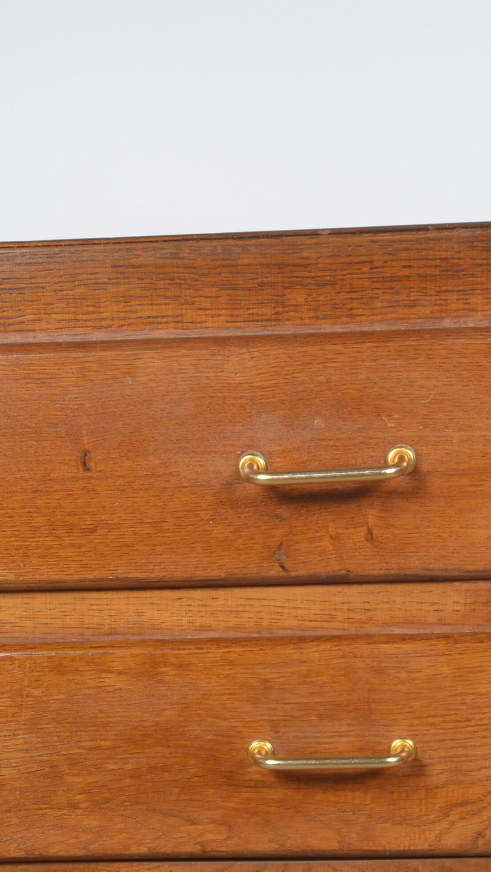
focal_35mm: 71
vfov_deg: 28.6
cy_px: 781
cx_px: 303
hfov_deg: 17.0
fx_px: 1643
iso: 100
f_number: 11
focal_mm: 24
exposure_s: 1/125
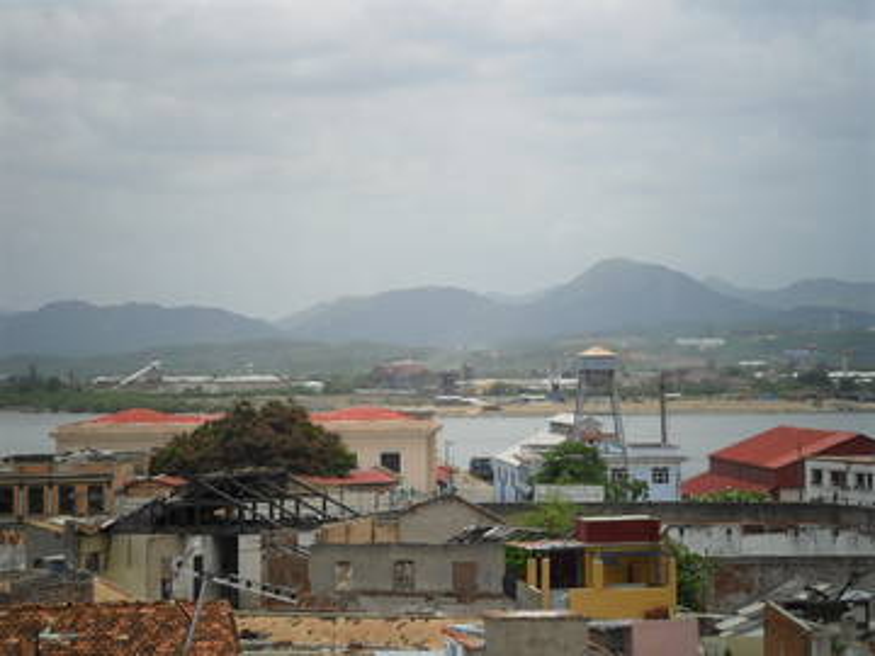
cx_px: 438
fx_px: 2957
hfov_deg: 16.8
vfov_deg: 12.7
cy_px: 328
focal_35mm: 117
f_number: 5.4
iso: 100
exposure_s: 1/750
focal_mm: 21
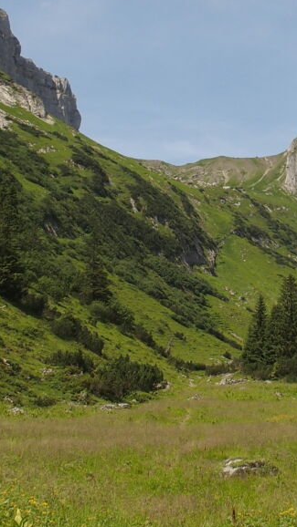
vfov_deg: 27.7
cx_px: 262
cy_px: 170
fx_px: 1064
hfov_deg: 15.7
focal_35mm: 76
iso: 100
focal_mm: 6
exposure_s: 1/400
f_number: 5.6
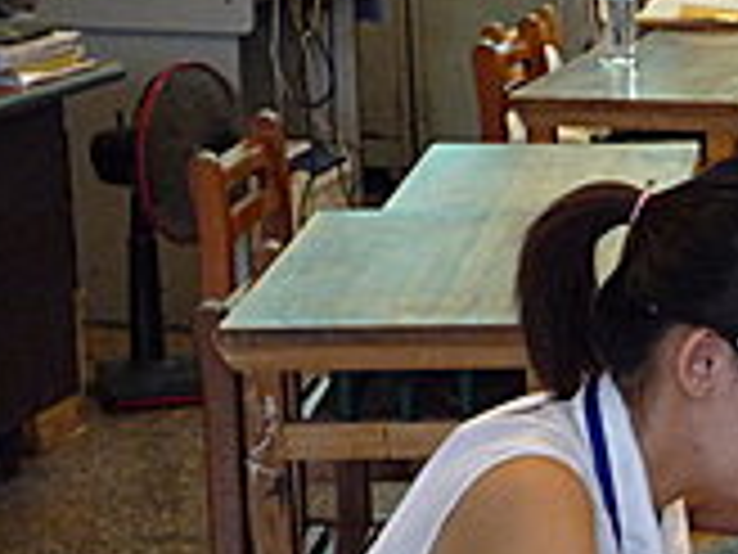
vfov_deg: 11.6
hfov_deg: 14.4
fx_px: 2729
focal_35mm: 128
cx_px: 1098
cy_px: 340
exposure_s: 1/40
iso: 250
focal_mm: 7.3
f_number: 4.1
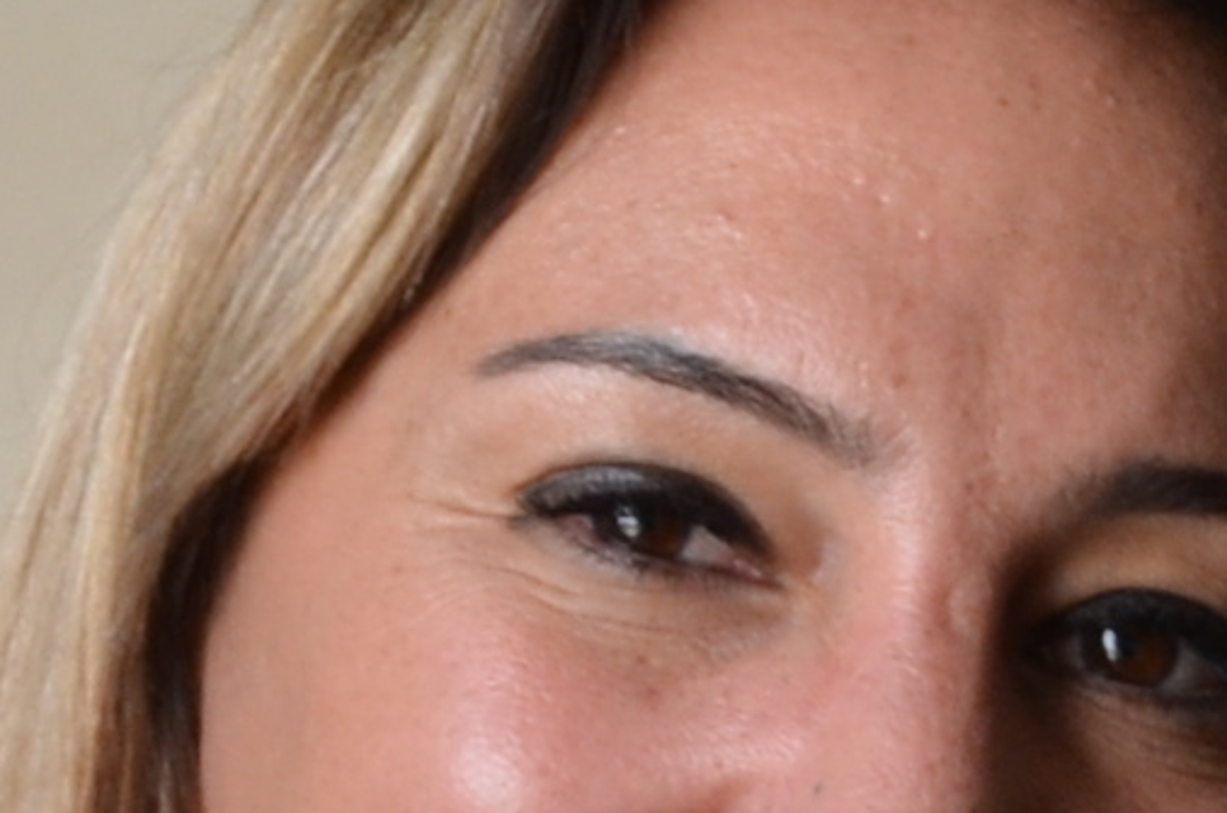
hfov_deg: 8.4
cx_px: 1688
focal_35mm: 241
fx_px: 8196
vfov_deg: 5.5
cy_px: 1912
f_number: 5.6
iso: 400
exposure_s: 1/125
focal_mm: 22
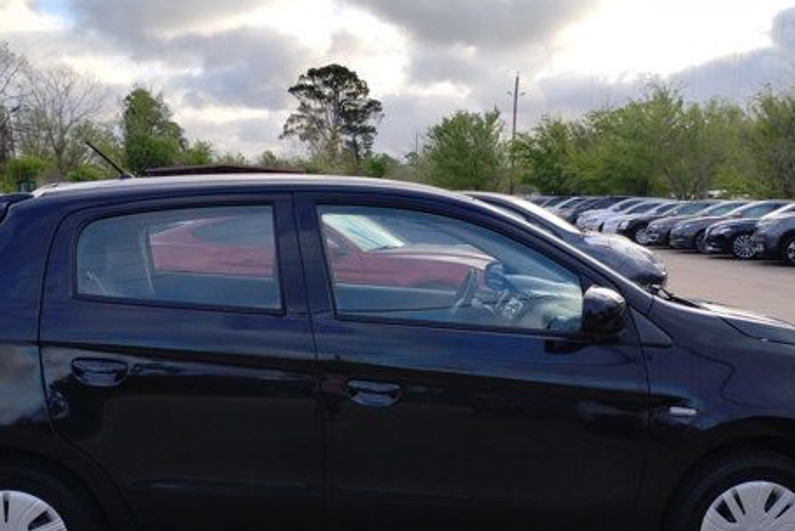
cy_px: 349
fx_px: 906
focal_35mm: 41
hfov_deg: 47.4
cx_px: 379
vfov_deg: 32.4
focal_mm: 4.27
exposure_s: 1/360
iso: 100
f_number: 1.8
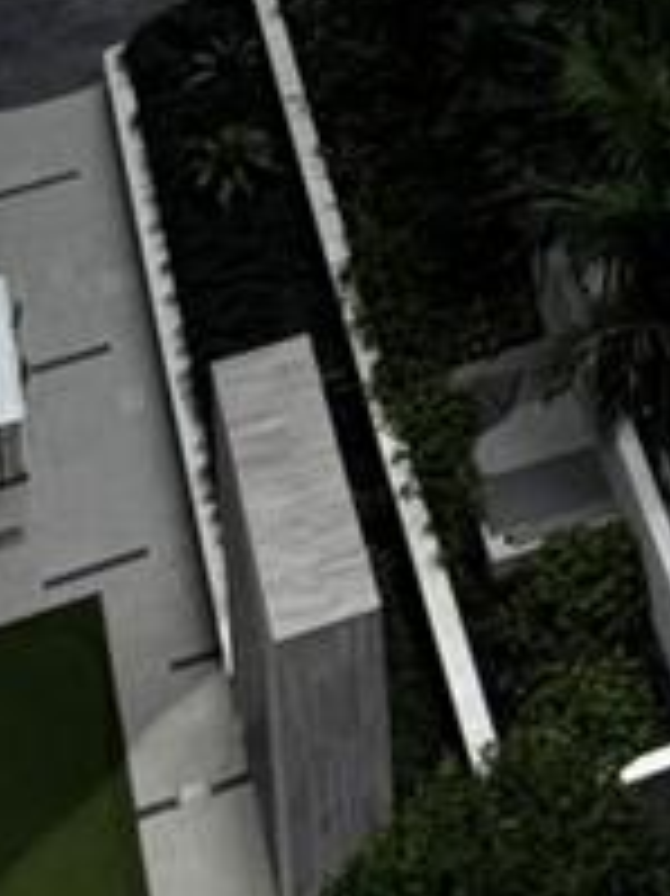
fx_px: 3746
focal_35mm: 145
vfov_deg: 10.2
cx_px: 1839
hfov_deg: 8.8
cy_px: -1724
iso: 80
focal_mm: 6.76
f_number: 1.78
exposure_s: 1/2252
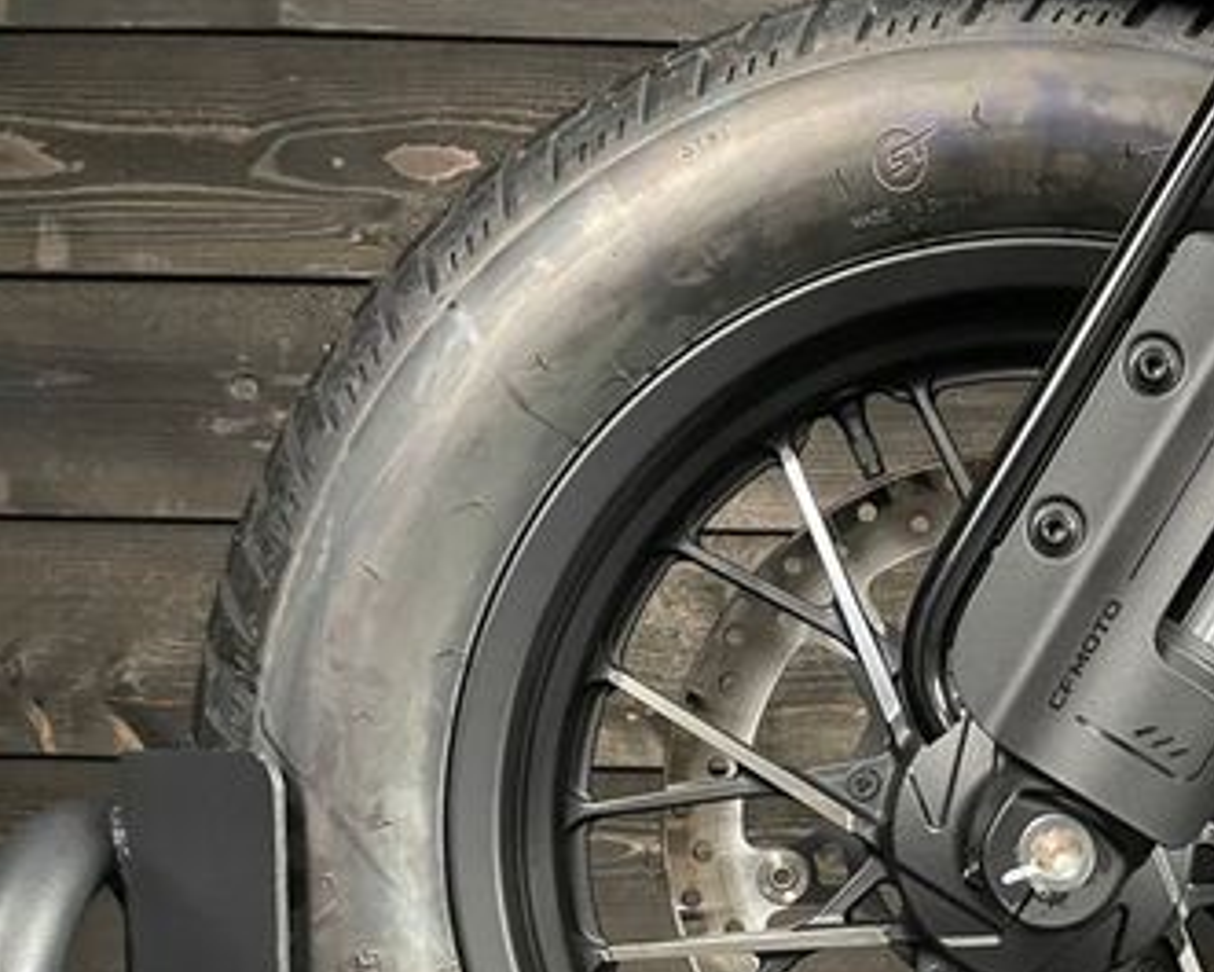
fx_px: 1761
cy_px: 814
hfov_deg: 36.6
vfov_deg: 29.9
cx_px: 994
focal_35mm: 49
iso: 640
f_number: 1.6
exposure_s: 1/25
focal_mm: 4.2
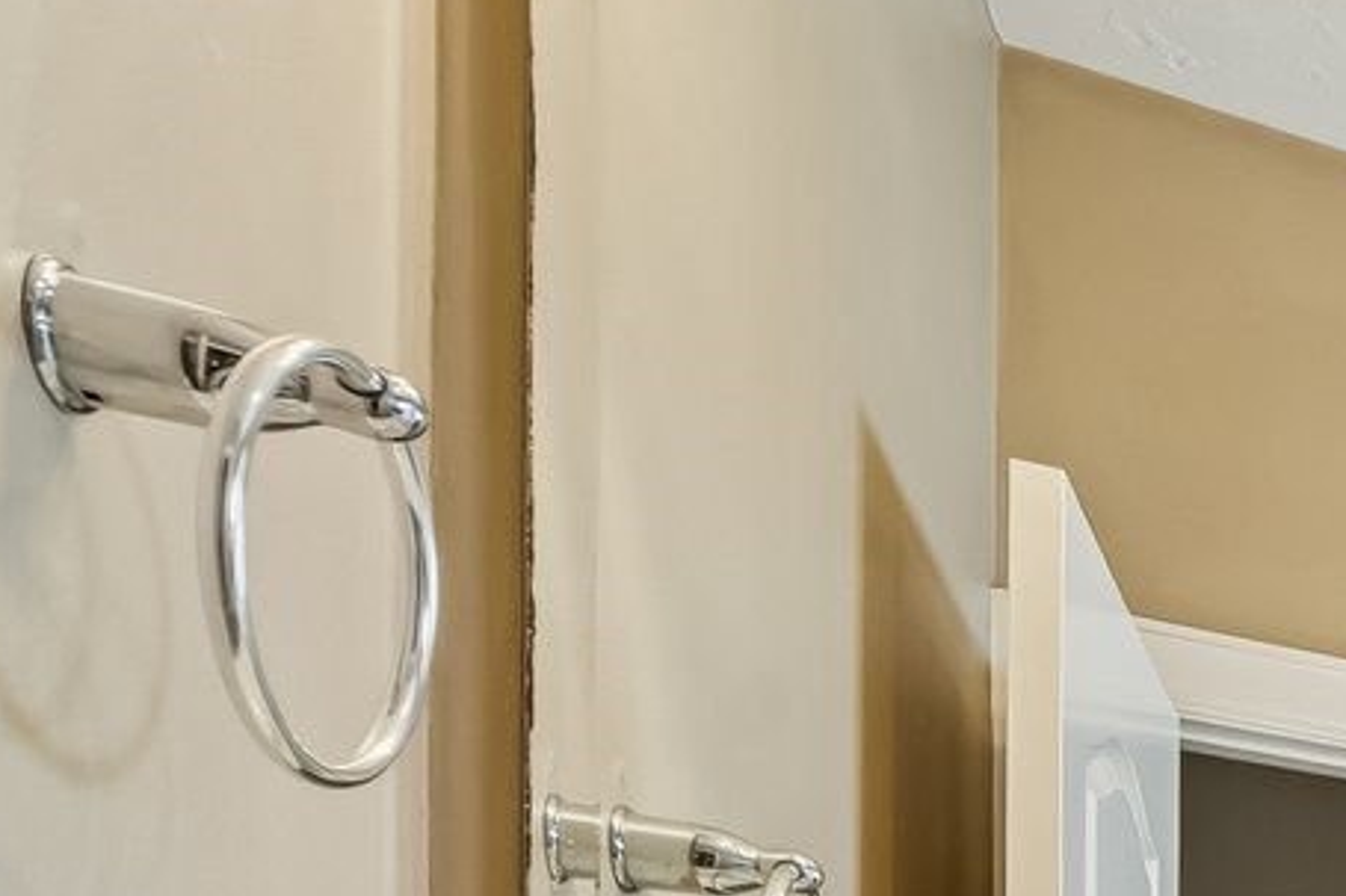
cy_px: 1554
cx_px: 2991
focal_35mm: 54
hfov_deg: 16.8
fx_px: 2018
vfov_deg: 19.5
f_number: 8
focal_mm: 12
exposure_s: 1/30
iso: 640
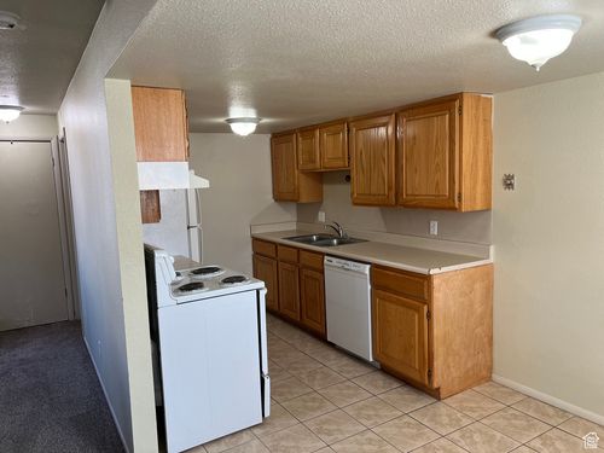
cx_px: 302
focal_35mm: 26
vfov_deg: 53.1
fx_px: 454
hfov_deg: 67.3
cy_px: 226
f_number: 1.5
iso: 100
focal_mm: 5.7
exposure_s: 1/120
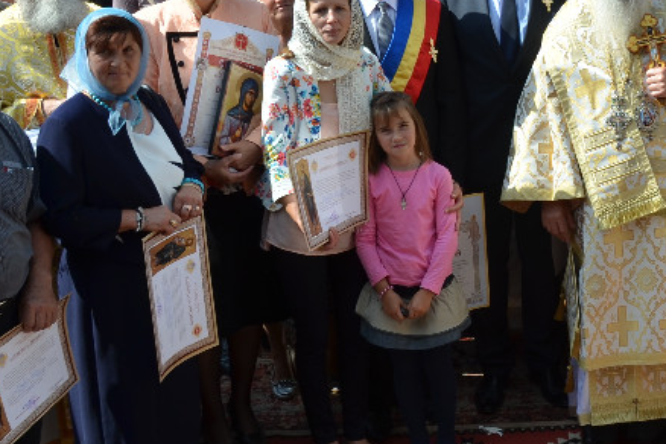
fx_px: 1369
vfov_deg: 18.0
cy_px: 3
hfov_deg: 26.0
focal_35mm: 74
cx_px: 661
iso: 125
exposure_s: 1/250
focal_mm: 18
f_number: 8
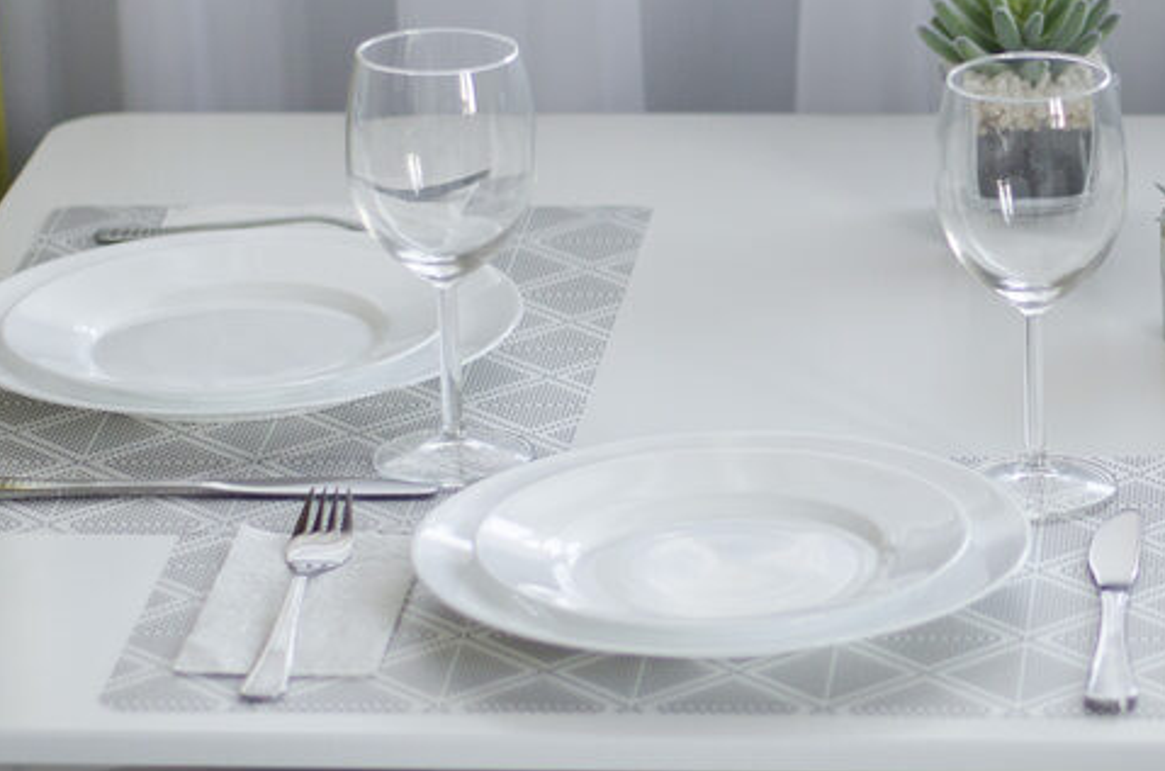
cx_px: 1238
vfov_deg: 7.3
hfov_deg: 10.8
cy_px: 398
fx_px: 6070
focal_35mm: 188
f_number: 1.8
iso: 400
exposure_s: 1/160
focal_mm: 50
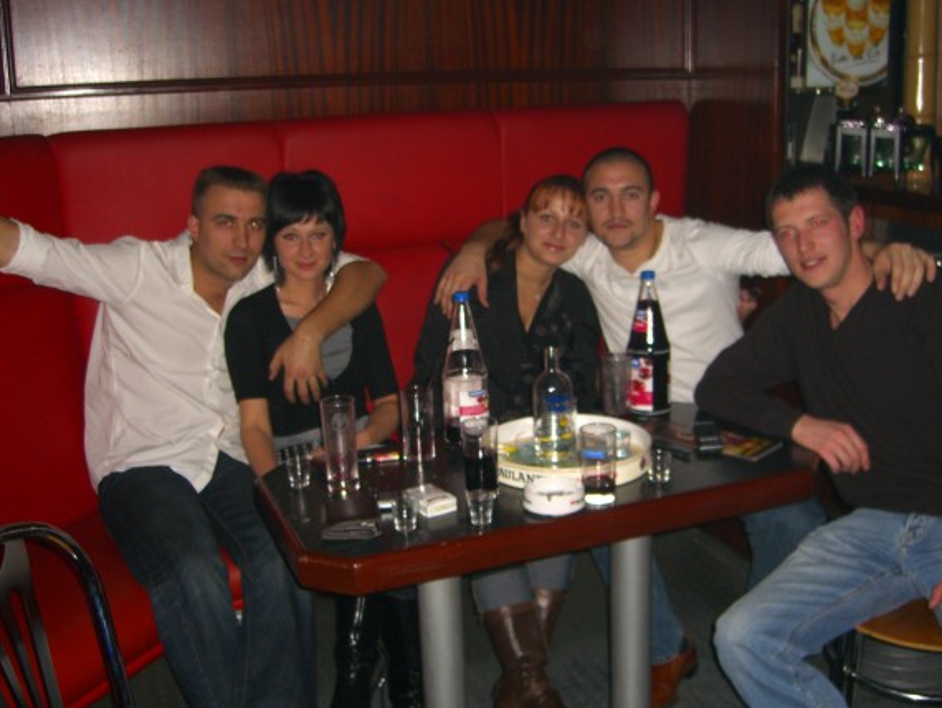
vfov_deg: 36.0
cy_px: 347
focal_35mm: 40
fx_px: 1089
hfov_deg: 46.8
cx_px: 484
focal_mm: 7.9
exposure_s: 1/60
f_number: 2.8
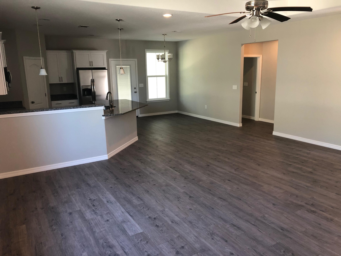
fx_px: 276
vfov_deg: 49.7
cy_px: 128
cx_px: 170
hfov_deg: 63.4
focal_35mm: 28
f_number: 1.8
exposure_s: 1/15
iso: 40
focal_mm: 3.99
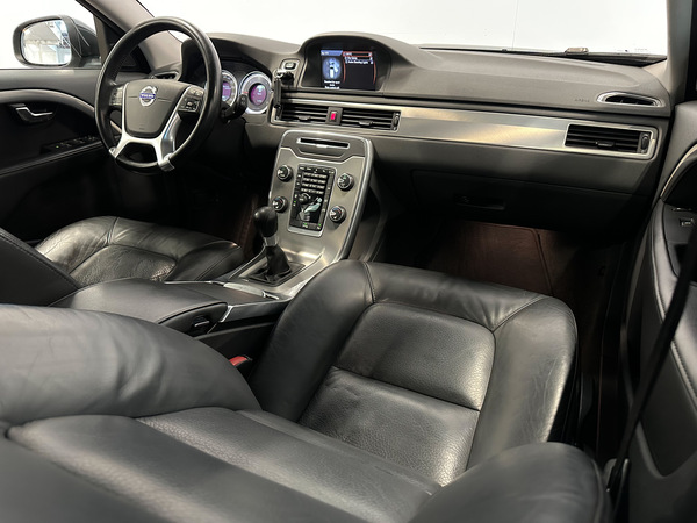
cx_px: 348
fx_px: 483
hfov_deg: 71.6
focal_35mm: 24
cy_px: 262
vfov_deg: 56.8
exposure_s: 1/35
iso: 1000
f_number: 1.8
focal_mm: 6.86
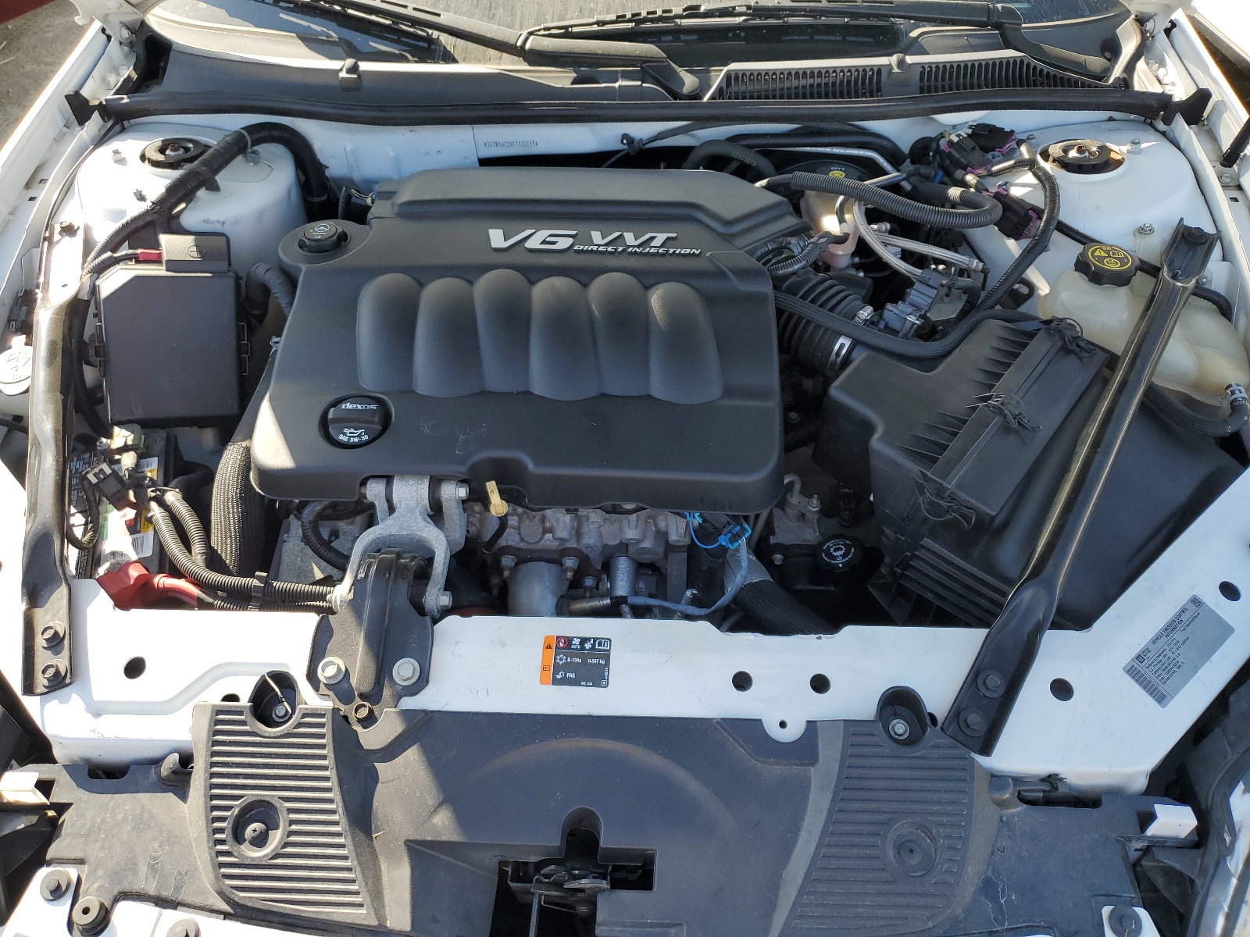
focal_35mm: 26
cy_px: 468
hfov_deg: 67.3
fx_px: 939
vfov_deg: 53.1
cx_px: 625
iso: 50
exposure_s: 1/588
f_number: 1.5
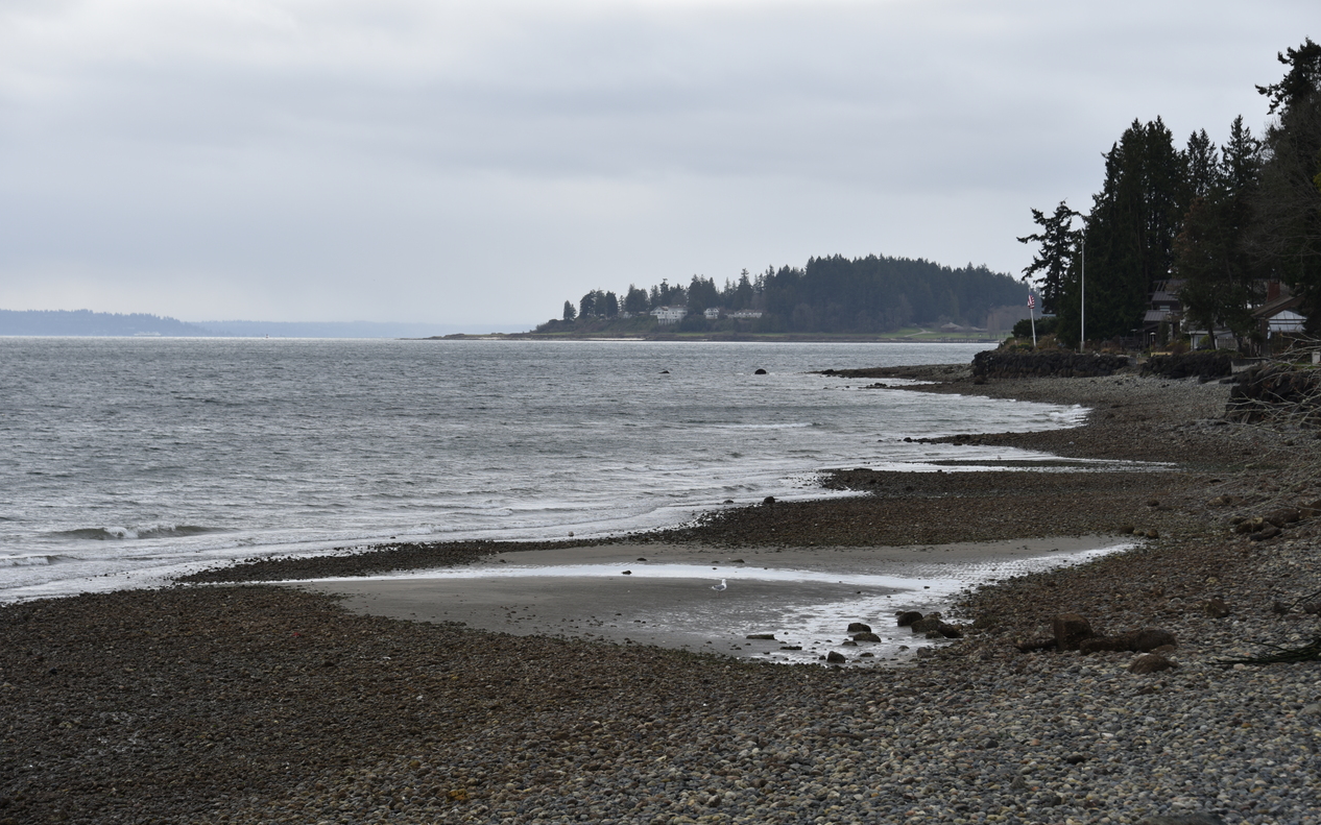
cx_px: 665
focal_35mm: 101
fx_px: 3636
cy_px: 404
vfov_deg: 13.0
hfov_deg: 20.6
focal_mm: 98
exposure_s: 1/200
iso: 100
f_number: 7.1
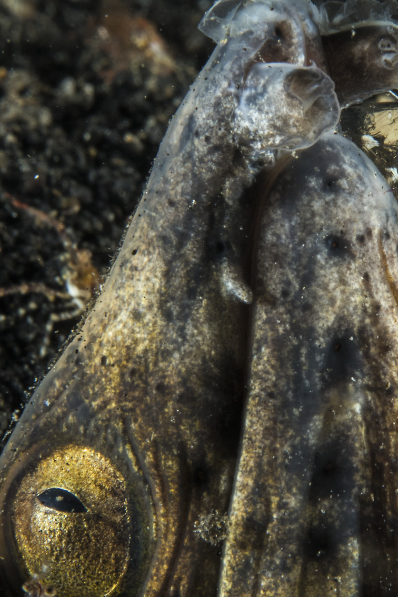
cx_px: 273
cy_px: 301
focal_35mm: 239
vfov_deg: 8.6
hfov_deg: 5.8
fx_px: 3961
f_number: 18
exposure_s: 1/250
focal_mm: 60
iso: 200
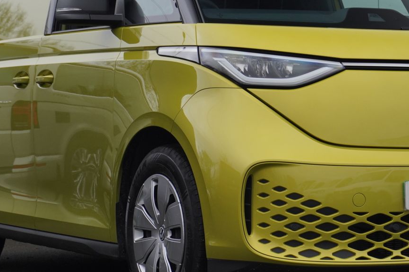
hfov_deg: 16.8
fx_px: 1385
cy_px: 113
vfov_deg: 11.2
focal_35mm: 122
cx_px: 280
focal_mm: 44
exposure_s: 1/200
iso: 640
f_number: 5.6
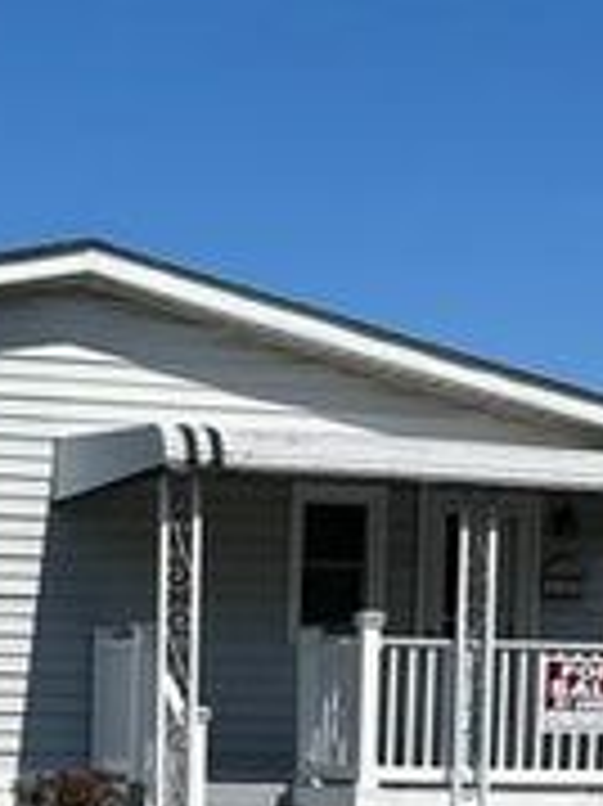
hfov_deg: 14.9
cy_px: 849
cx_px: -22
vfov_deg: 19.5
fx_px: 2256
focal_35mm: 97
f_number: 1.5
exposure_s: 1/7463
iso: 50
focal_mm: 5.7
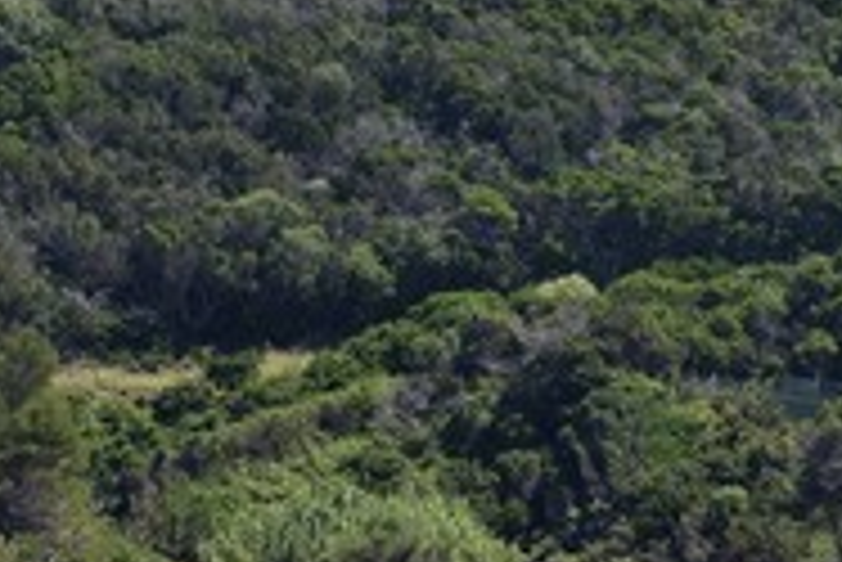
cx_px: 320
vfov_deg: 3.1
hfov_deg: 4.6
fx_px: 10509
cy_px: 256
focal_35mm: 449
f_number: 10
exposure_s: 1/320
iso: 200
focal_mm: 200
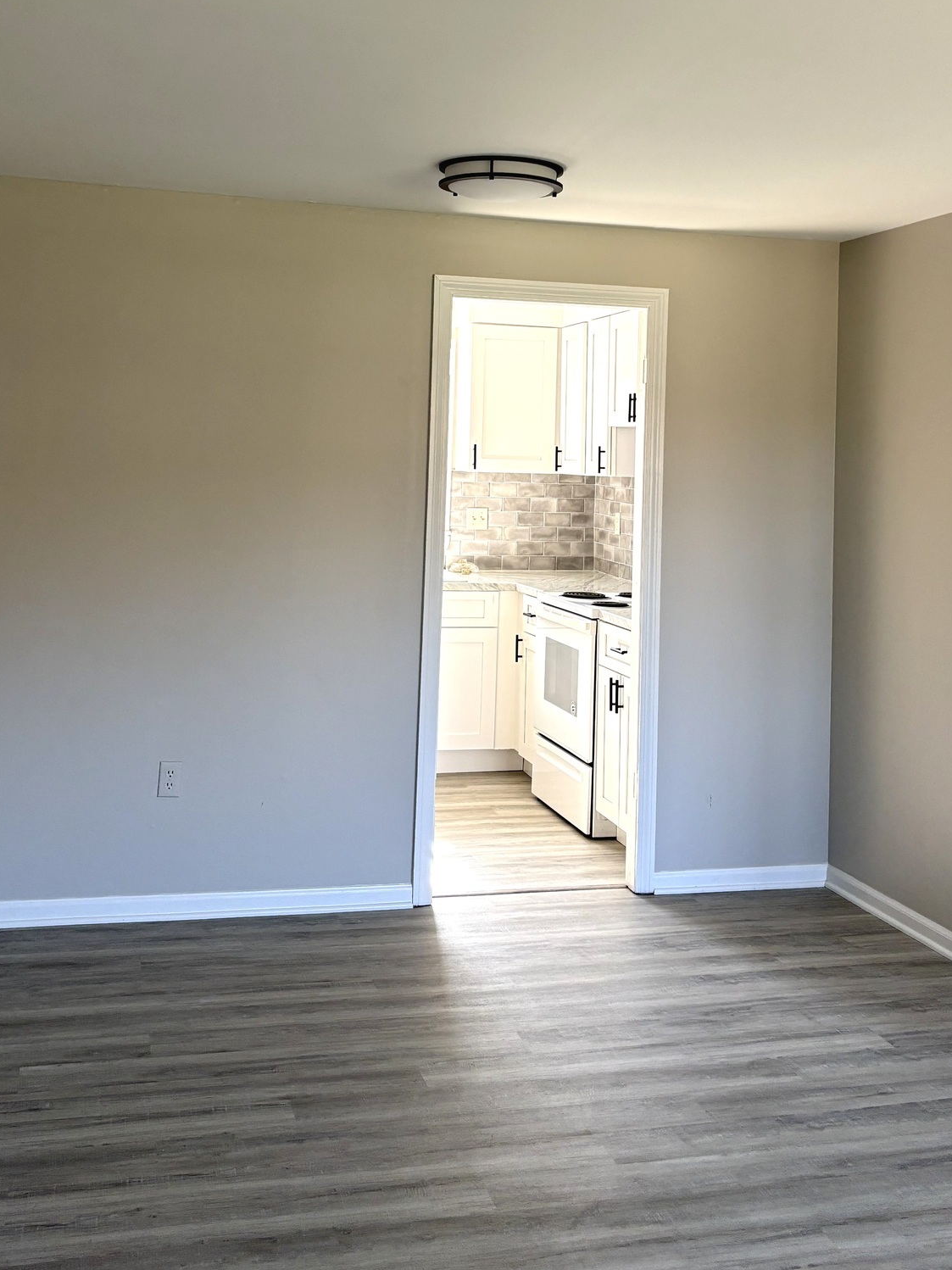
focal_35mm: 40
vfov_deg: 46.0
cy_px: 409
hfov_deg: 35.9
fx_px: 1467
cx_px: 482
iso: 100
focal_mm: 5.96
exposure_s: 1/121
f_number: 1.6
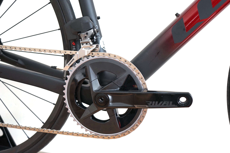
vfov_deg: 32.6
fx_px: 262
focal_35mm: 41
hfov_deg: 47.4
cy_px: 76
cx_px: 115
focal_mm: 41
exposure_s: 1/160
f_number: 4.5
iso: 500
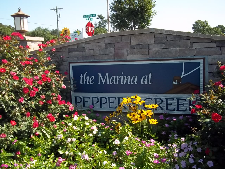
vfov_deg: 39.7
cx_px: 112
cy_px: 84
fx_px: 234
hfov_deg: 51.4
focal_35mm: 36
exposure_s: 1/100
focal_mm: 6.5
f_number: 8
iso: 80
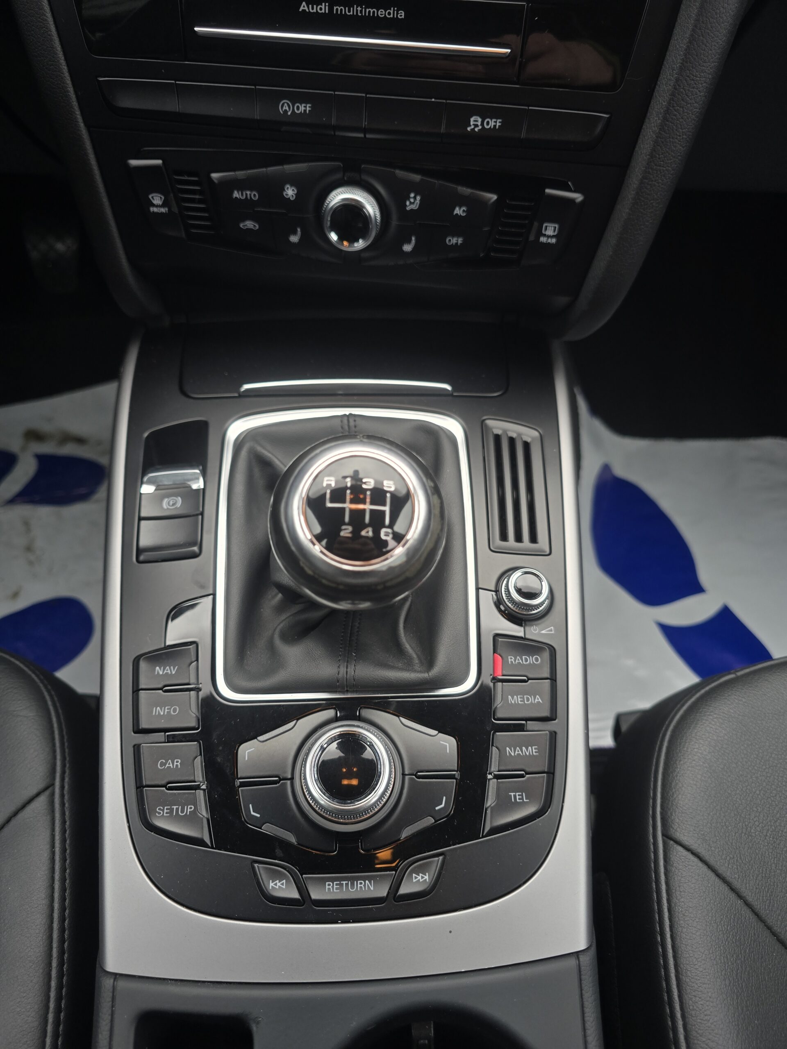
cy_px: 524
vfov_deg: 73.9
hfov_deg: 58.9
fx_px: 697
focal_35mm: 23
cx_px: 394
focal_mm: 6.3
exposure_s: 1/180
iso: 100
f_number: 1.7
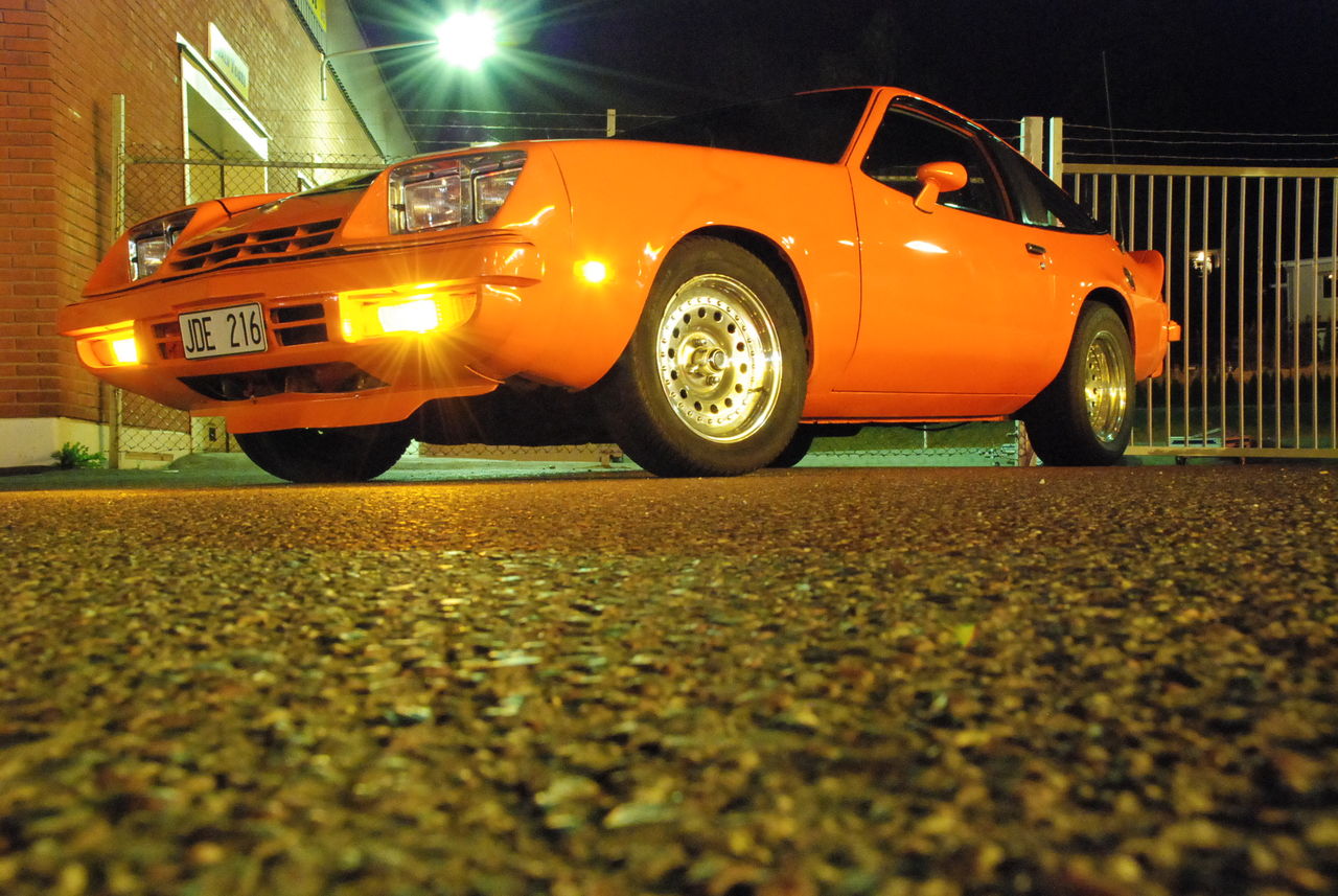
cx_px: 669
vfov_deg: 34.3
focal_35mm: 39
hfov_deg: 49.5
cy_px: 448
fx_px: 1451
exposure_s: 6
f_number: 13
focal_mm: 26
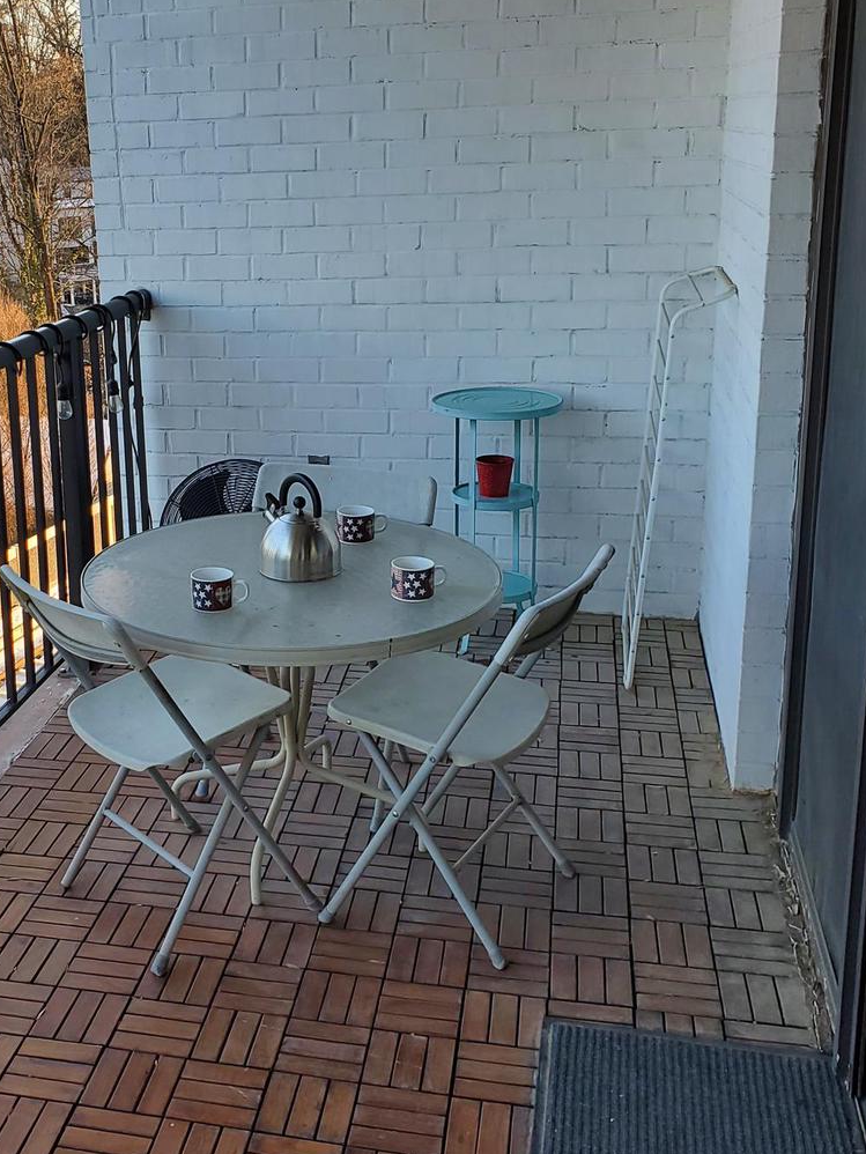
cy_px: 494
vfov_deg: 46.6
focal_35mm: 40
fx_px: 1334
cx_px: 243
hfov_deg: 35.4
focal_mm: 4.3
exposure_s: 1/188
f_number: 2.4
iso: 50
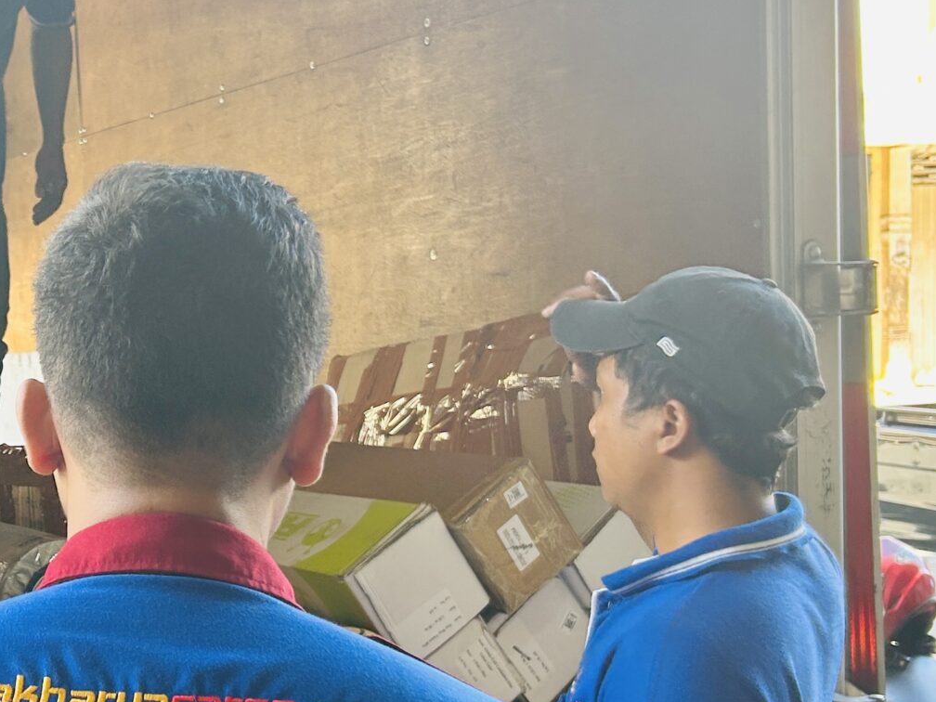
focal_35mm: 66
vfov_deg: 22.1
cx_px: 43
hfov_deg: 28.0
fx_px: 1785
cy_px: 488
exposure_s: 1/130
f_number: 1.5
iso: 64
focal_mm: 5.7
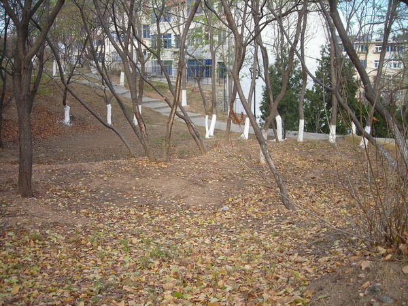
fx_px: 448
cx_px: 204
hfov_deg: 49.0
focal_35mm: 38
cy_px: 153
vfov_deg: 37.7
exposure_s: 1/83.8
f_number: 3.2
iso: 50
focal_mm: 6.3
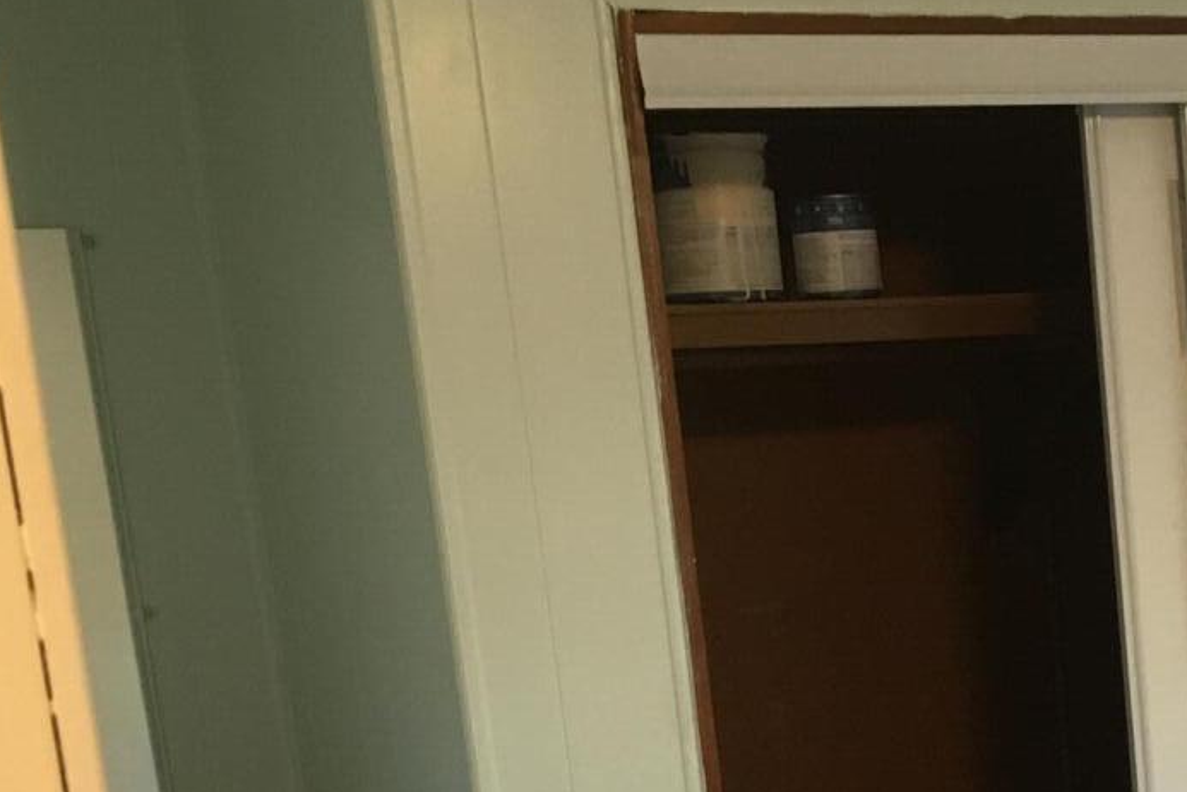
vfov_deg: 14.7
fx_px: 2868
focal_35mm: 87
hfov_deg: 22.2
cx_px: 1288
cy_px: 1154
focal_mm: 4.15
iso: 100
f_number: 2.2
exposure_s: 1/30
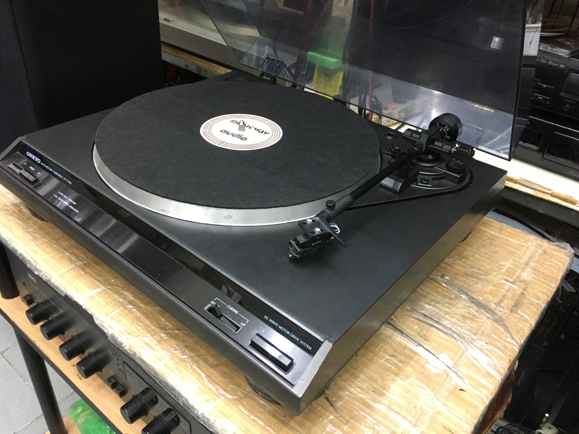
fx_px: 485
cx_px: 290
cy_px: 217
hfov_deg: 61.7
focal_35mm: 29
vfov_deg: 48.2
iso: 100
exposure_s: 1/8
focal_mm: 4.15
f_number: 2.2
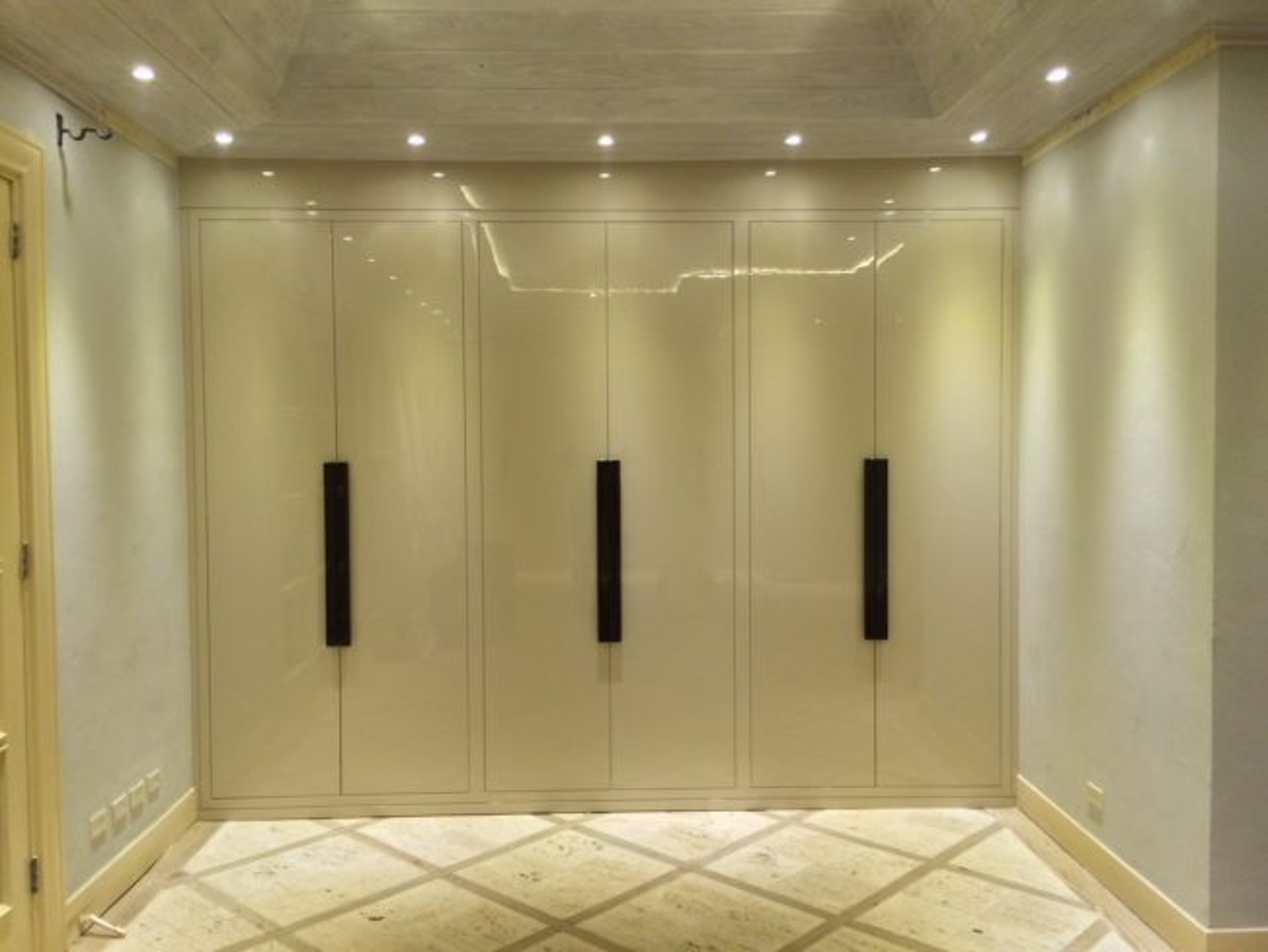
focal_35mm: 29
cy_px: 476
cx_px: 634
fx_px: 1063
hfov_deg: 61.6
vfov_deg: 48.3
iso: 160
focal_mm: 4.15
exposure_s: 1/30
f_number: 2.2
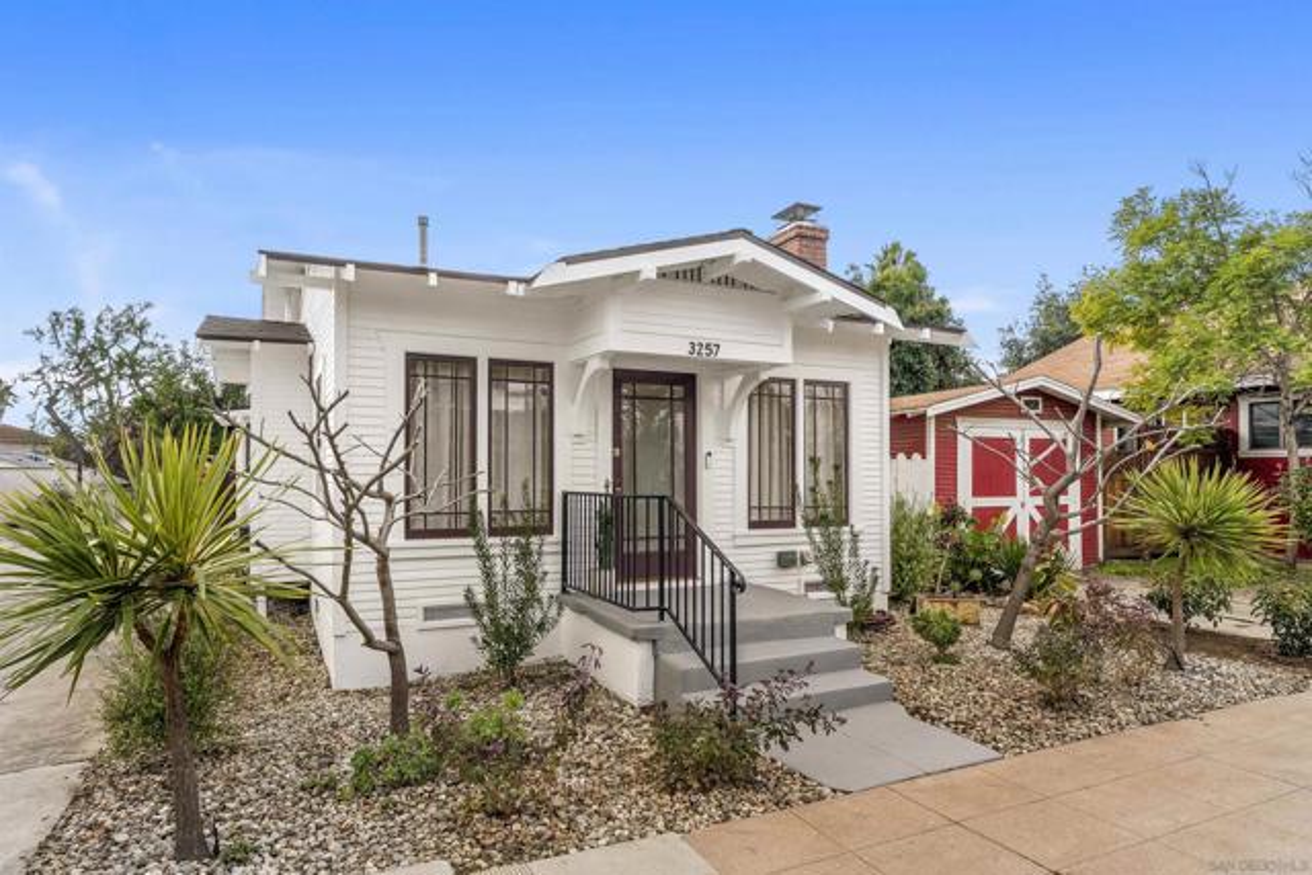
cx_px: 656
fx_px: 765
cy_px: 438
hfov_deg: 81.2
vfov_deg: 59.5
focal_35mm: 21
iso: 500
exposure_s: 1/500
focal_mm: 21
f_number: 8
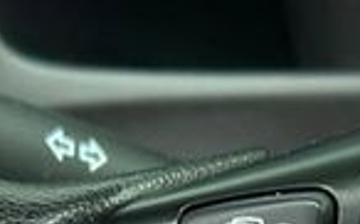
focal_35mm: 223
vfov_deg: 5.6
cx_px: 276
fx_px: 2186
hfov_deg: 9.4
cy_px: 564
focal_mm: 6.86
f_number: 1.78
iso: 320
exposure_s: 1/40
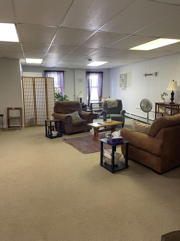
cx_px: 90
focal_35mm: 26
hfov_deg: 53.1
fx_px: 180
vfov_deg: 67.3
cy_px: 120
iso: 125
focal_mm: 4.2
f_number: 1.6
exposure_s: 1/60
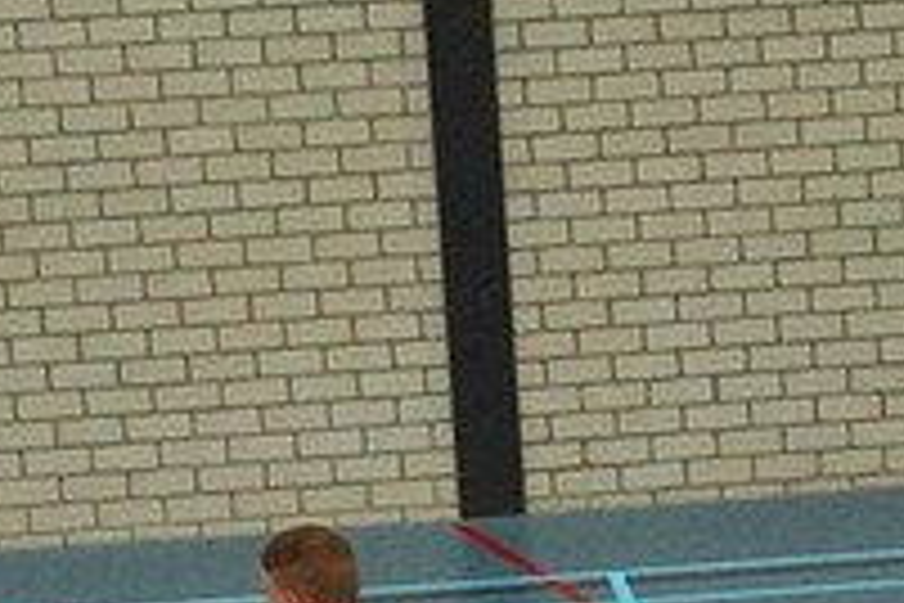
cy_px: 1336
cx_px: 864
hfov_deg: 12.1
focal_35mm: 168
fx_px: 4218
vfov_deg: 7.7
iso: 800
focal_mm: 22
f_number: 3.2
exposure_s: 1/250
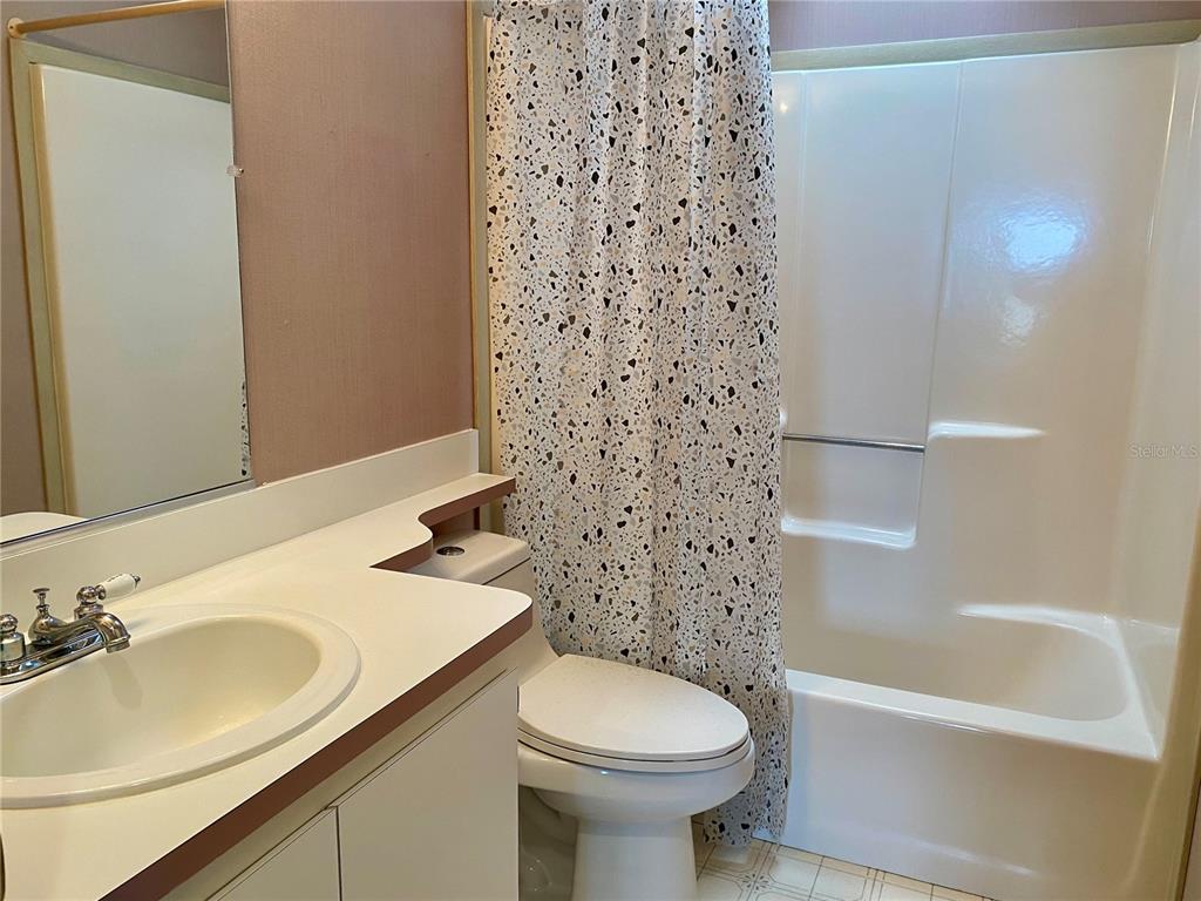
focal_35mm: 26
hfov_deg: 67.3
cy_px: 450
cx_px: 600
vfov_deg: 53.1
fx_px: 902
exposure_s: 1/60
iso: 100
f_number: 1.8
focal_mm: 4.25
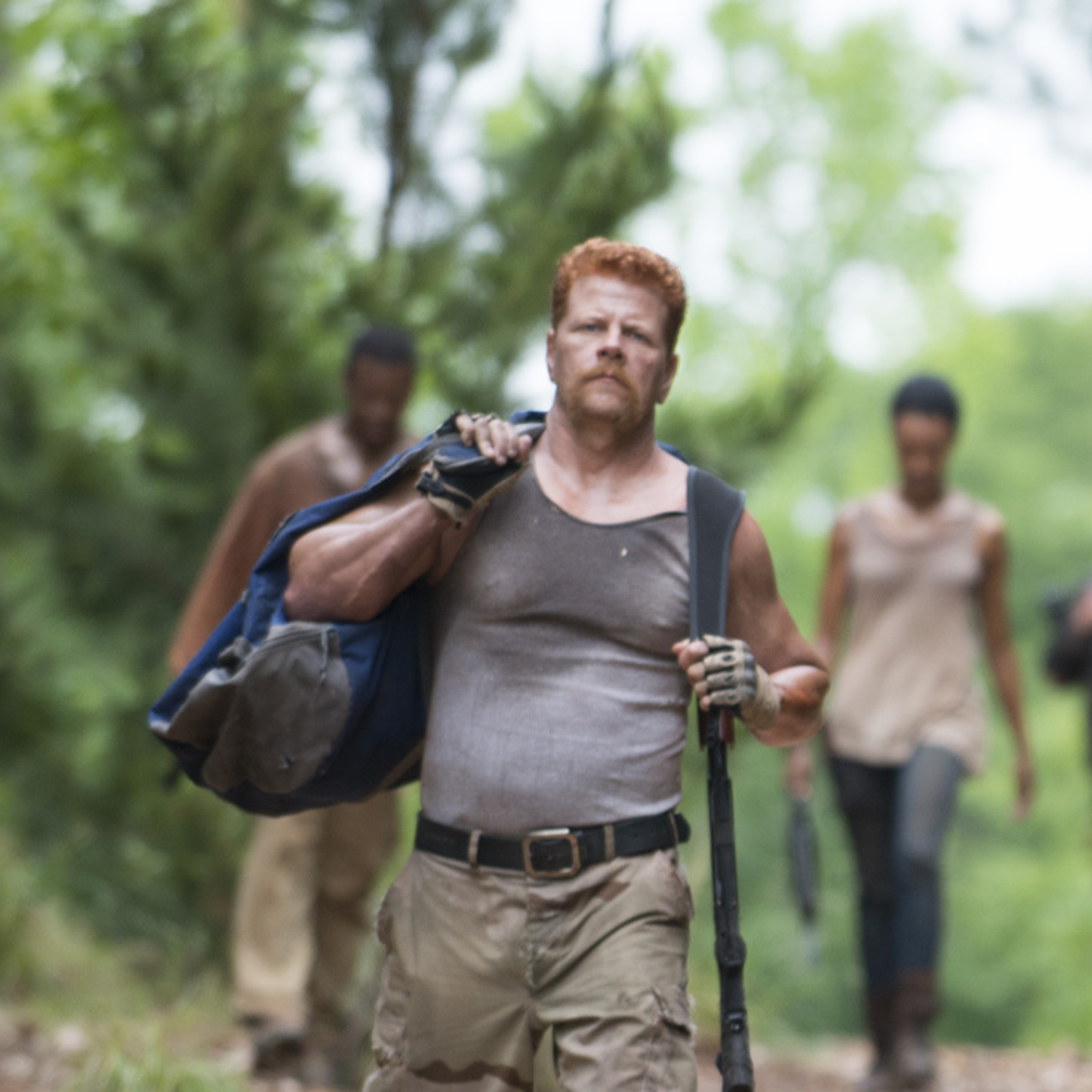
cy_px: 925
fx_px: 16025
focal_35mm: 449
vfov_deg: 3.9
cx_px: 1276
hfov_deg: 3.9
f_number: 3.2
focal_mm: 190
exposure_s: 1/640
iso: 500
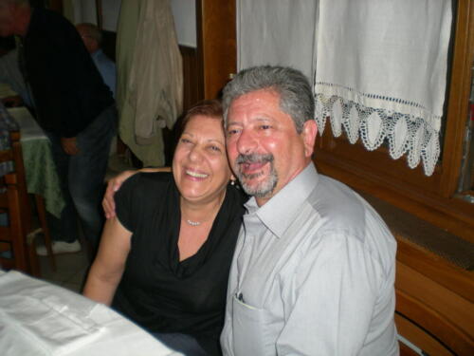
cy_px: 178
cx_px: 237
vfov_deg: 37.7
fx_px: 520
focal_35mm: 38
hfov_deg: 49.0
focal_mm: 6.3
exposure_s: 1/60
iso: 69
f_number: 3.1
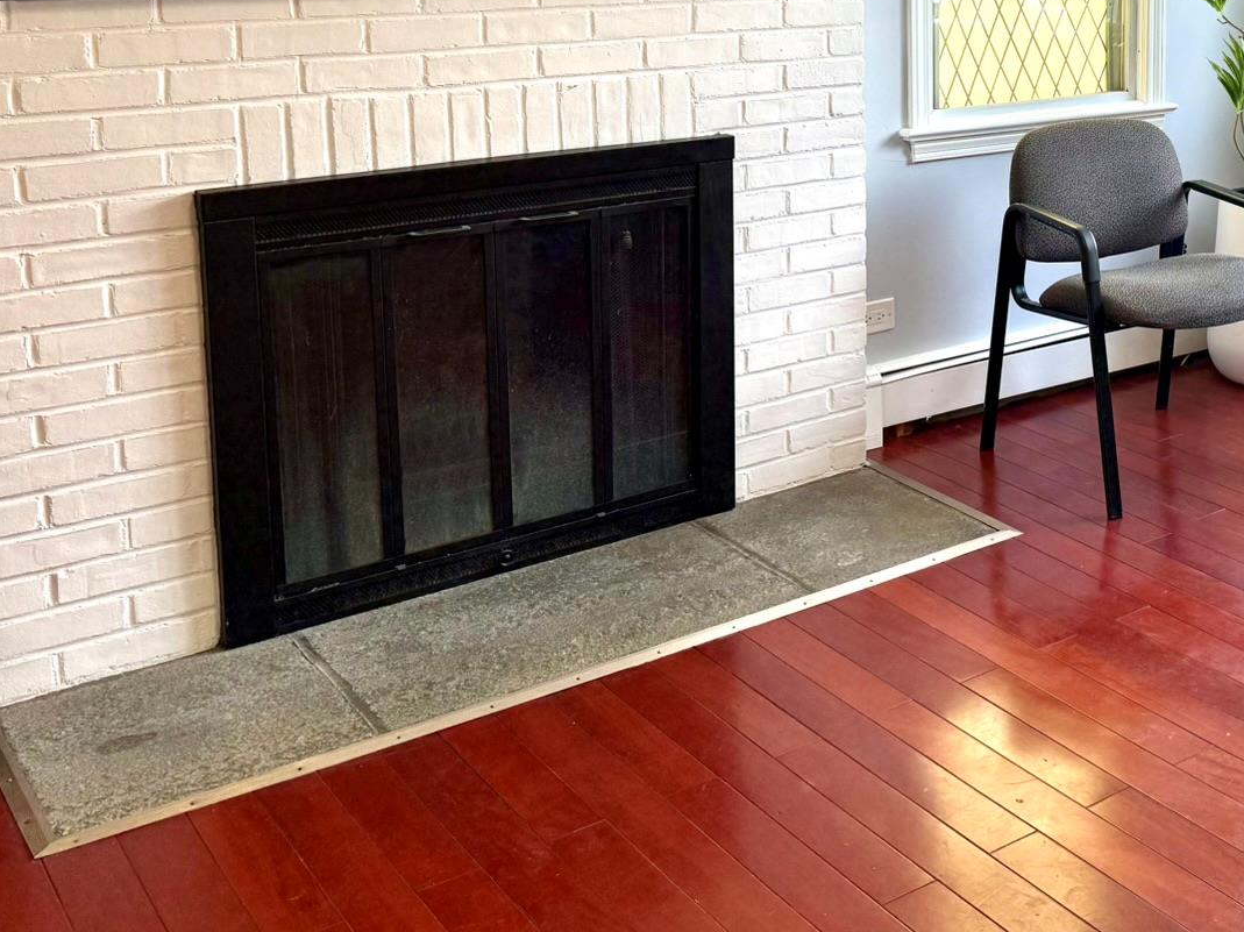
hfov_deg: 38.1
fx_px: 1653
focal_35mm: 46
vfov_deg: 30.0
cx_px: 1151
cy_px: 76
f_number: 1.78
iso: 160
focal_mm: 6.76
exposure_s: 1/238
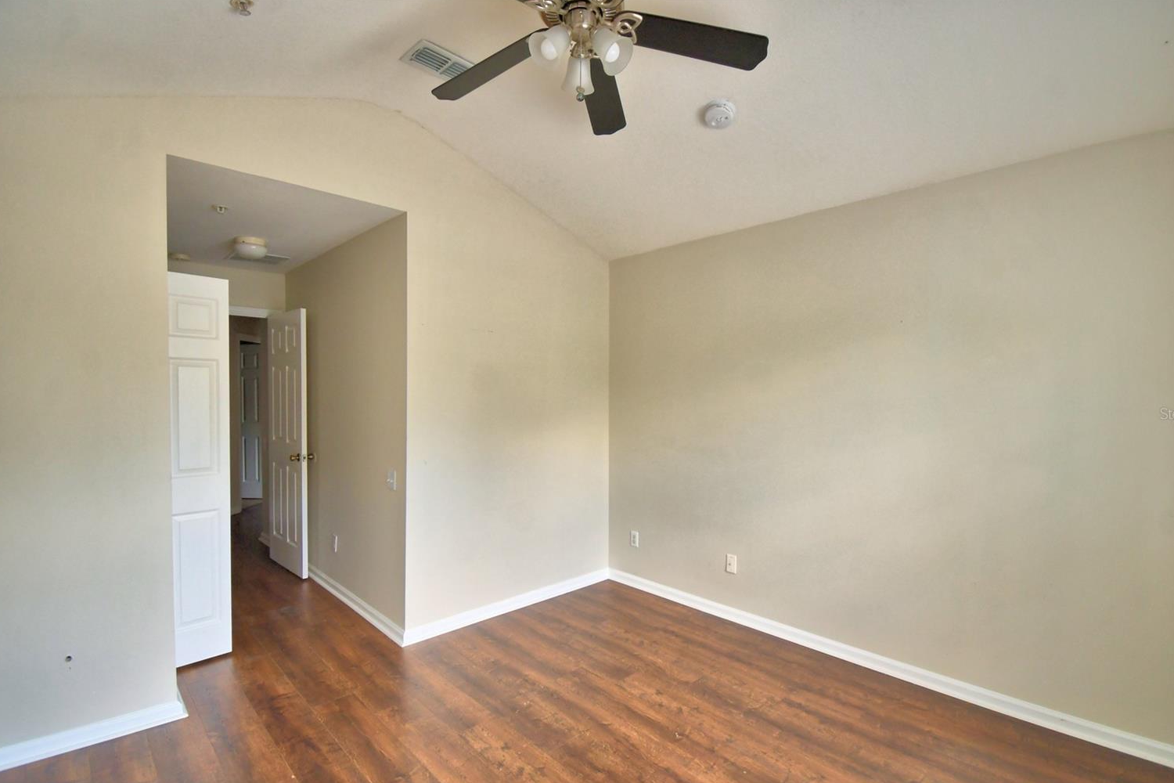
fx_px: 522
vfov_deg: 73.7
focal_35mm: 16
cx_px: 603
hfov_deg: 96.7
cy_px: 413
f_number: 4.5
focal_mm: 10
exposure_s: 1/100
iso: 400
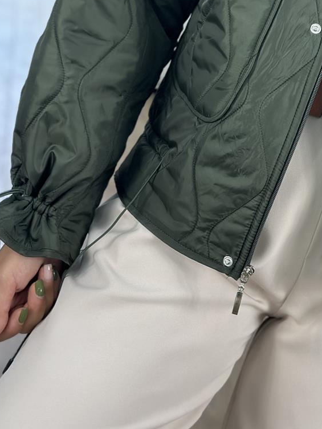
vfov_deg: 19.0
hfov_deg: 14.3
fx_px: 1265
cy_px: 73
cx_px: 324
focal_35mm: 102
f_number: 1.78
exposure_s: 1/100
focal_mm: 6.86
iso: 125
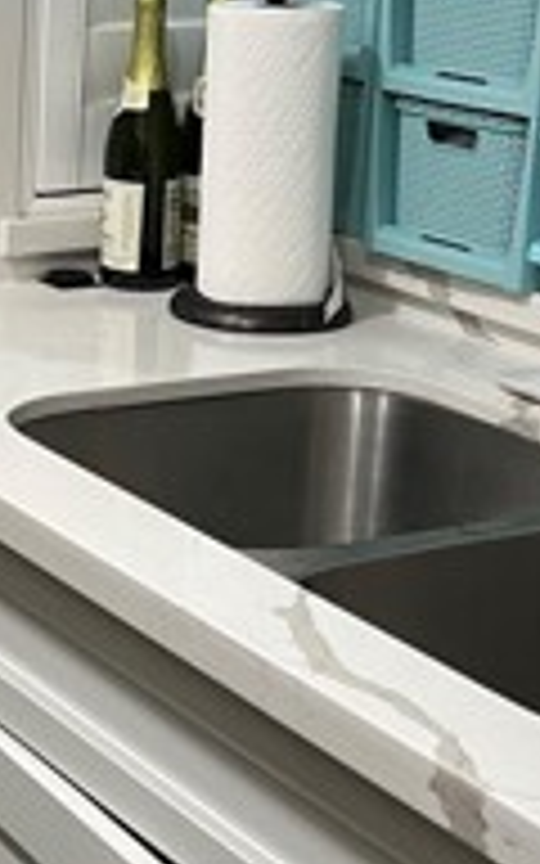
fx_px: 2166
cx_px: -76
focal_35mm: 92
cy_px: 328
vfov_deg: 22.5
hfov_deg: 13.9
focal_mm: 5.7
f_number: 1.5
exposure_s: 1/60
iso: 100
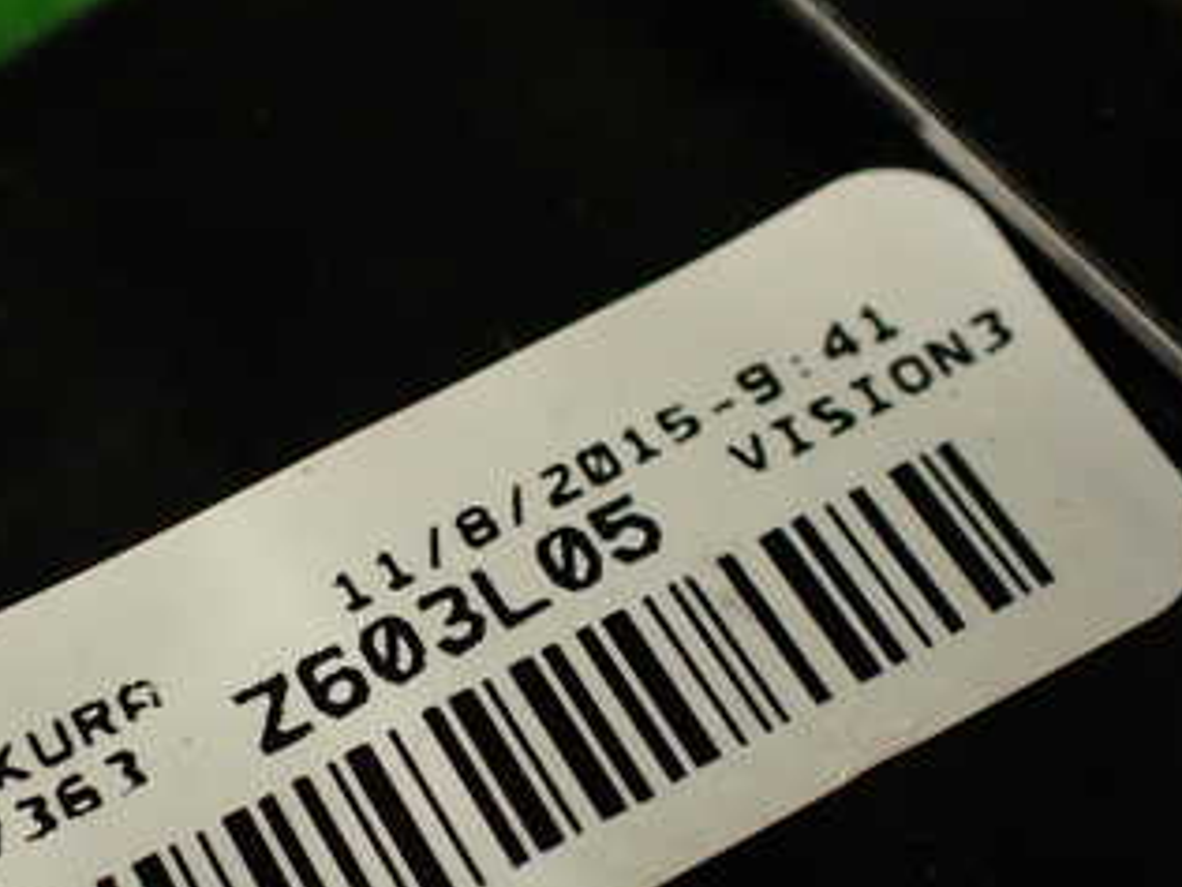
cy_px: 681
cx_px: 382
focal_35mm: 57
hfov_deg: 33.4
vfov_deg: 25.3
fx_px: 1946
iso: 100
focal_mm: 5.4
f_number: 2.3
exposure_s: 1/60
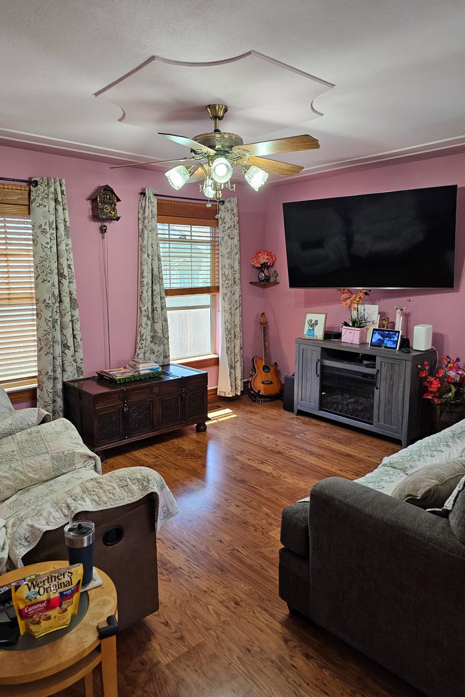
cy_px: 348
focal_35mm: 24
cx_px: 214
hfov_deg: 53.1
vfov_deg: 73.7
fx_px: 465
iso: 200
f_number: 1.7
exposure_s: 1/120
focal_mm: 6.3
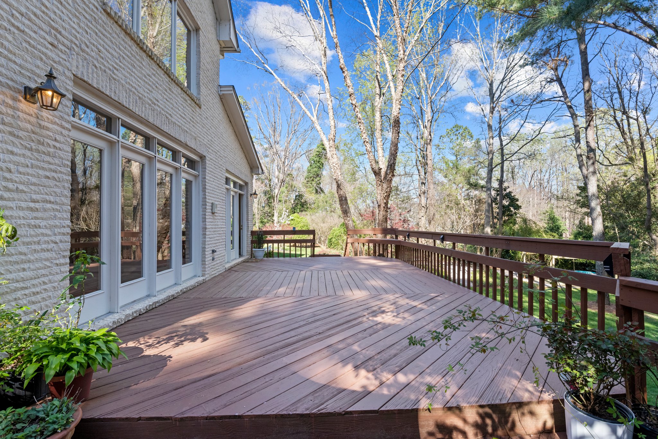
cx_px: 329
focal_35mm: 15
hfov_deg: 100.4
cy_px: 220
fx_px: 274
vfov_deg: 77.3
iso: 400
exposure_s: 1/160
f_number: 7.1
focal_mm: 15
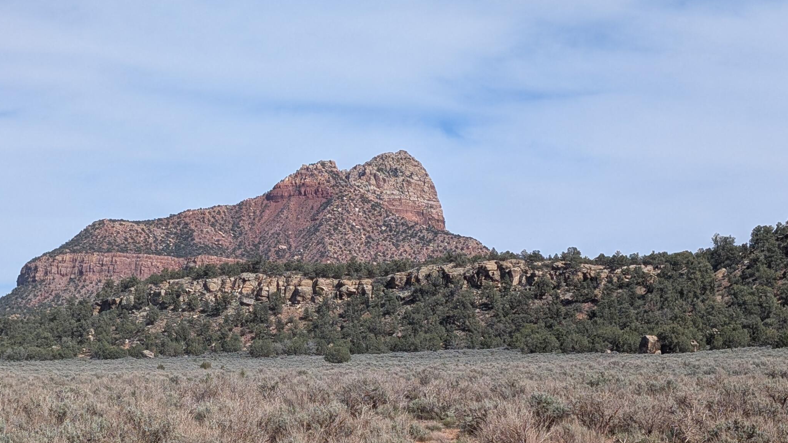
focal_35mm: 78
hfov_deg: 27.1
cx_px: 284
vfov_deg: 15.5
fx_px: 1630
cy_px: 265
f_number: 1.68
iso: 24
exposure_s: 1/1562
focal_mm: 6.9
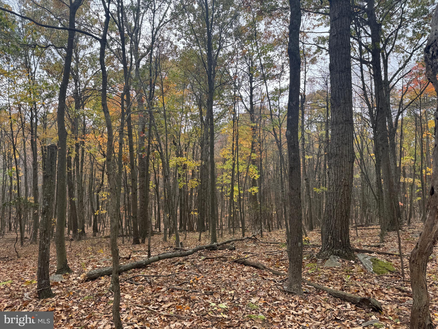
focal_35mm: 24
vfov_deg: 56.8
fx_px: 304
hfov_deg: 71.6
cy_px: 164
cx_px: 219
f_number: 1.78
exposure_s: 1/180
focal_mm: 6.76
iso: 64
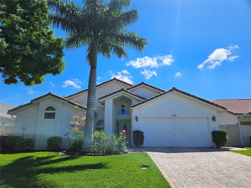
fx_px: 167
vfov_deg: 58.9
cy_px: 94
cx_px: 126
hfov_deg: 73.9
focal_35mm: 23
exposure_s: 1/2607
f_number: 1.8
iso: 25
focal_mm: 5.4
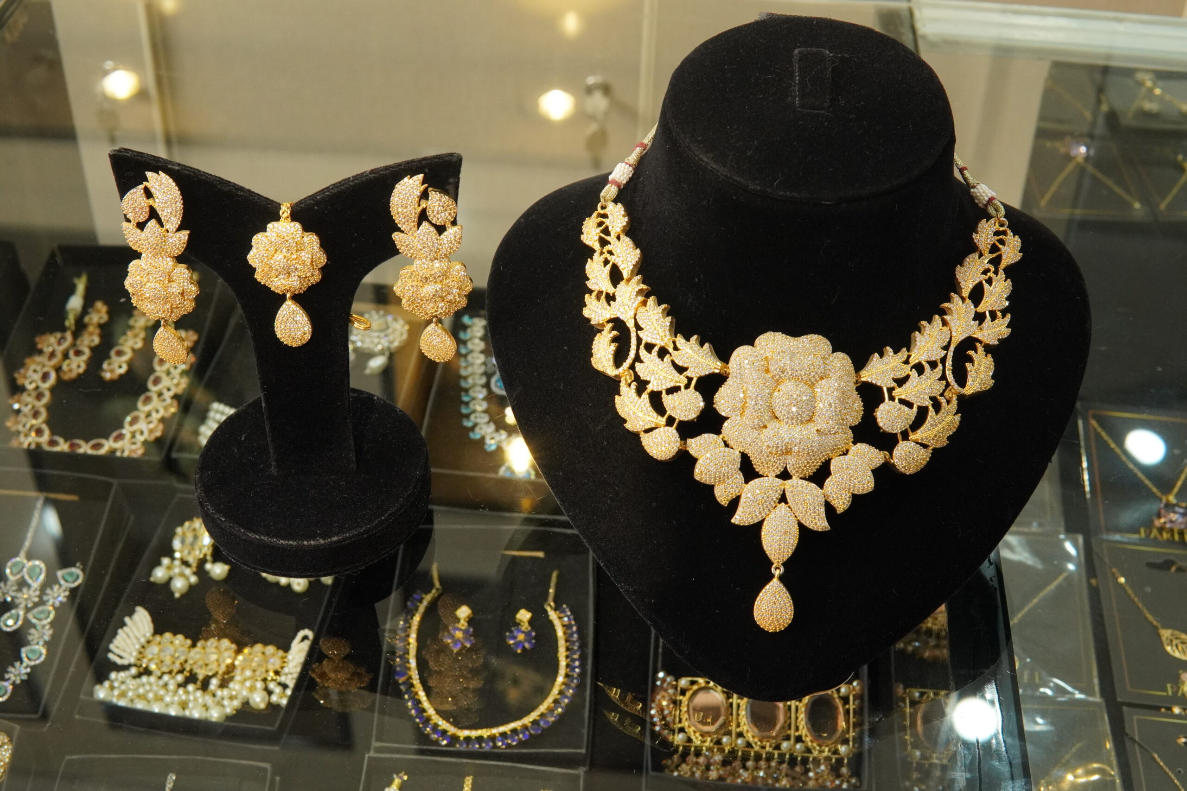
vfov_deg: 29.9
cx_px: 594
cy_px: 396
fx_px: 1484
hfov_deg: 43.6
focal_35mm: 45
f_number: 8
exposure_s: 1/80
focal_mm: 30
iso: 2000
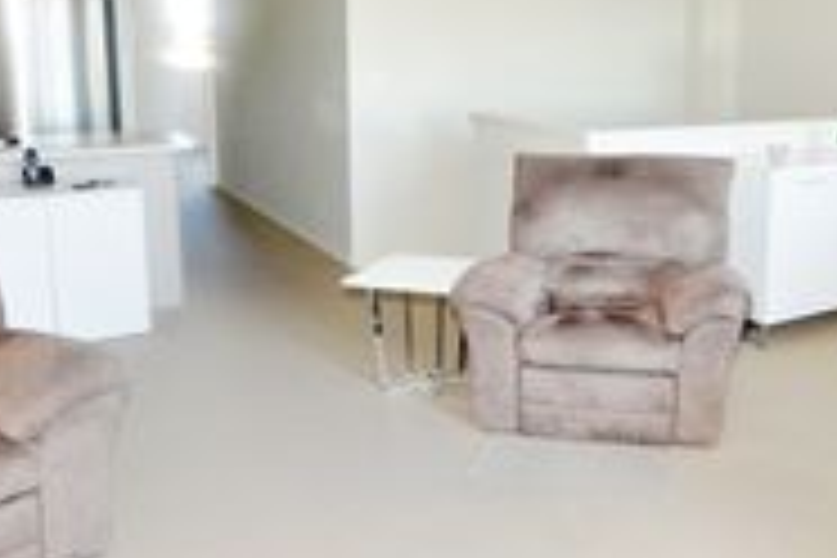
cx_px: 626
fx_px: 883
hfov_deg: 48.8
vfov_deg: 34.6
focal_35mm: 38
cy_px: 164
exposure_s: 1/60
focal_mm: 10
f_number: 4
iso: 280
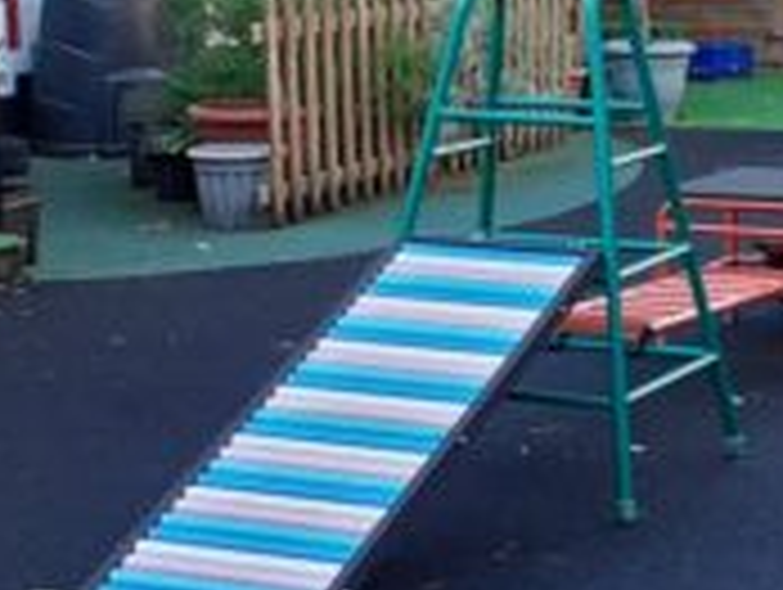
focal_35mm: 119
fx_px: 2695
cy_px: 212
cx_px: 522
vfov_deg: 12.5
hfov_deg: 16.5
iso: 40
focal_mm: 3.6
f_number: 1.9
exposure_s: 1/50
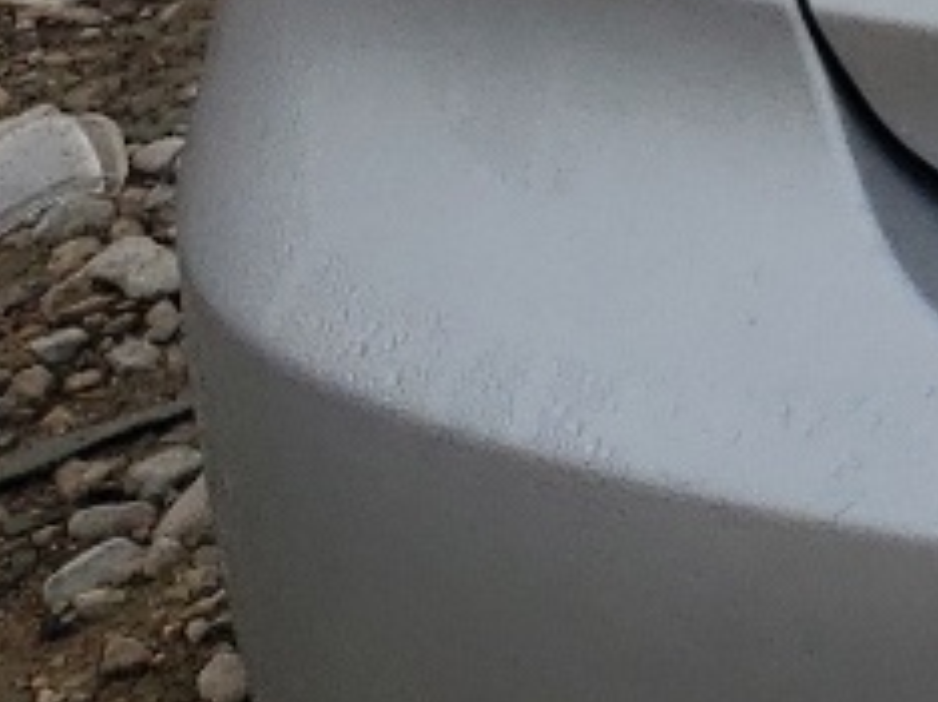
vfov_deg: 7.9
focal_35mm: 178
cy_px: -730
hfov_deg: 9.0
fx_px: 4818
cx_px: 2850
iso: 50
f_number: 1.5
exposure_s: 1/1250
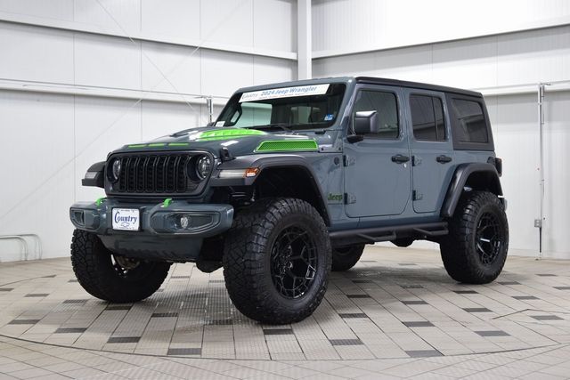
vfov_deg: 25.1
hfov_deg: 36.9
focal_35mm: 54
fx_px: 855
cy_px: 190
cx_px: 285
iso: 500
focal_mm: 36
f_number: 6.3
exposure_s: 1/15
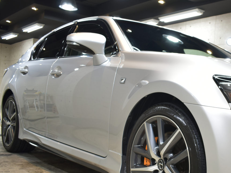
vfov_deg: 27.4
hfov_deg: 34.5
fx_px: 353
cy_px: 121
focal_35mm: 53
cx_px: 201
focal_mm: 21
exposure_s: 1/50
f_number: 3.8
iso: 400
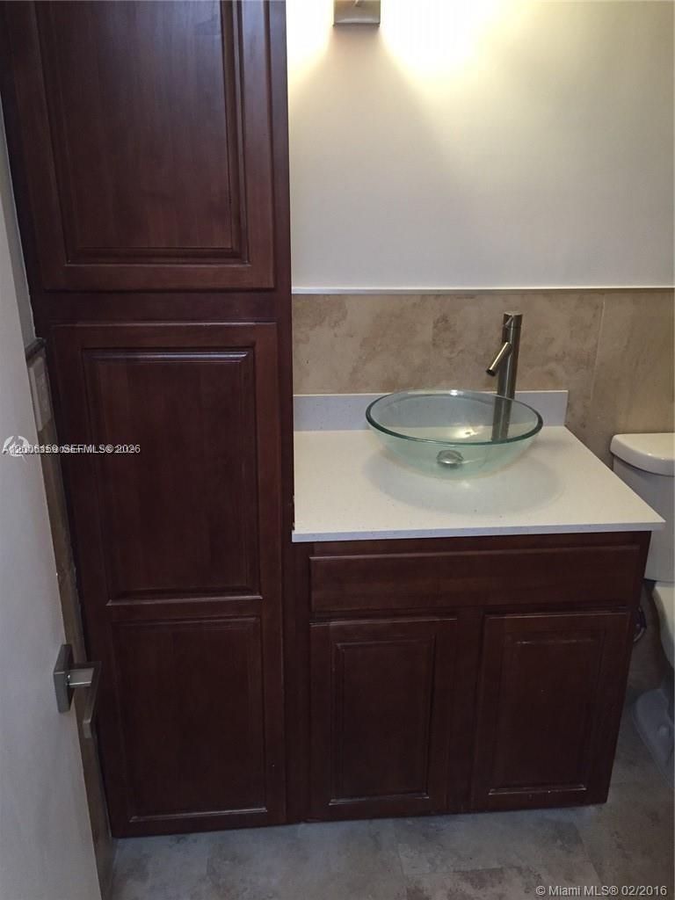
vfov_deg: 61.7
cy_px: 450
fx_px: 754
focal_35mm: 29
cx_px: 338
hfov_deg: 48.2
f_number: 2.2
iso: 160
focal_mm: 4.15
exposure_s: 1/30
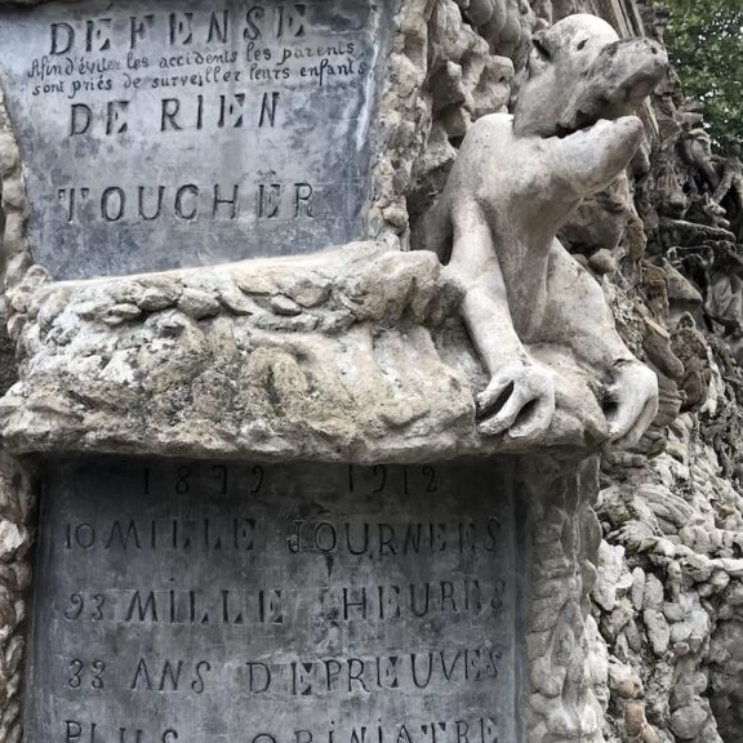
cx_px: 255
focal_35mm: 44
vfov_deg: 38.1
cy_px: 463
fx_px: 1068
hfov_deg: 38.0
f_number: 1.8
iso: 20
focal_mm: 3.99
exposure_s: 1/108
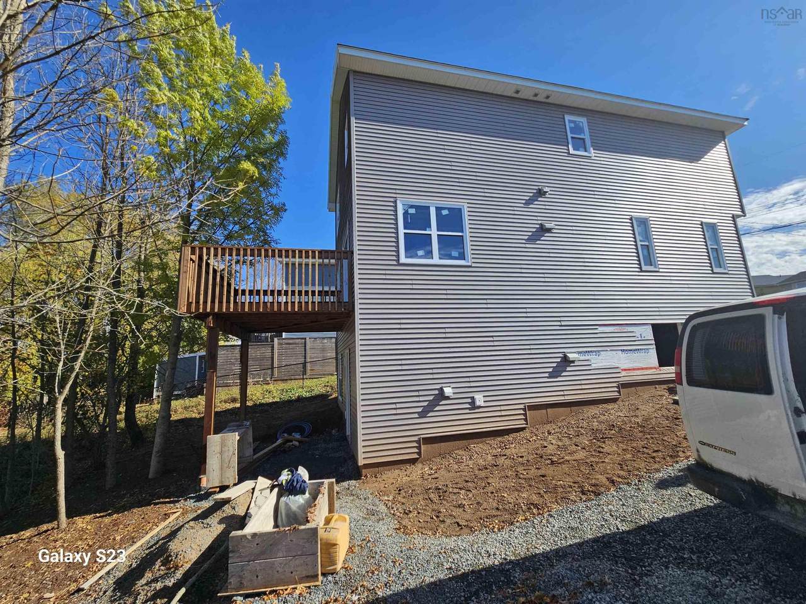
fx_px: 303
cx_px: 403
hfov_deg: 106.2
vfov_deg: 89.9
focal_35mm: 13
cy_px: 302
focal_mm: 2.2
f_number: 2.2
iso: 50
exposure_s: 1/2016
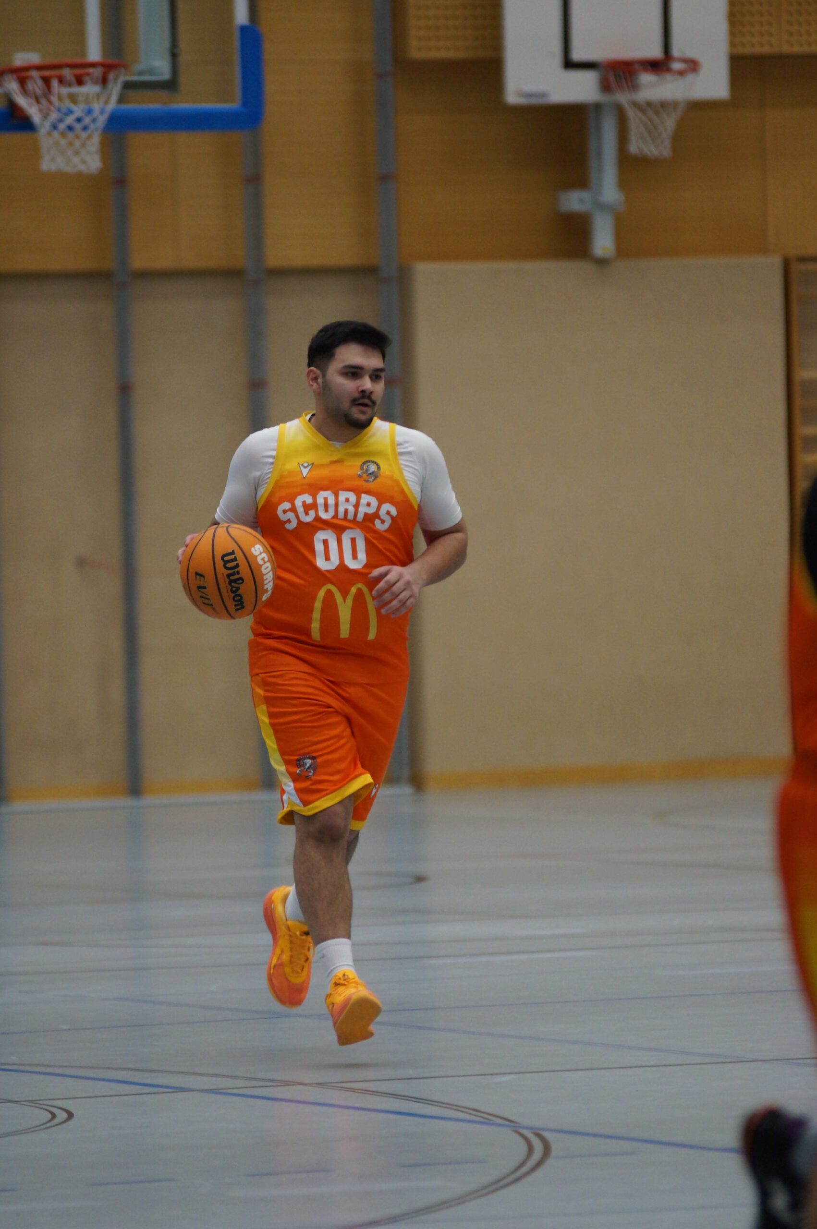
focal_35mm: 270
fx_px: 9212
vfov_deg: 7.6
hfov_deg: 5.1
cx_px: 408
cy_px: 614
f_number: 2.8
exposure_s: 1/500
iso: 1600
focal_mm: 180
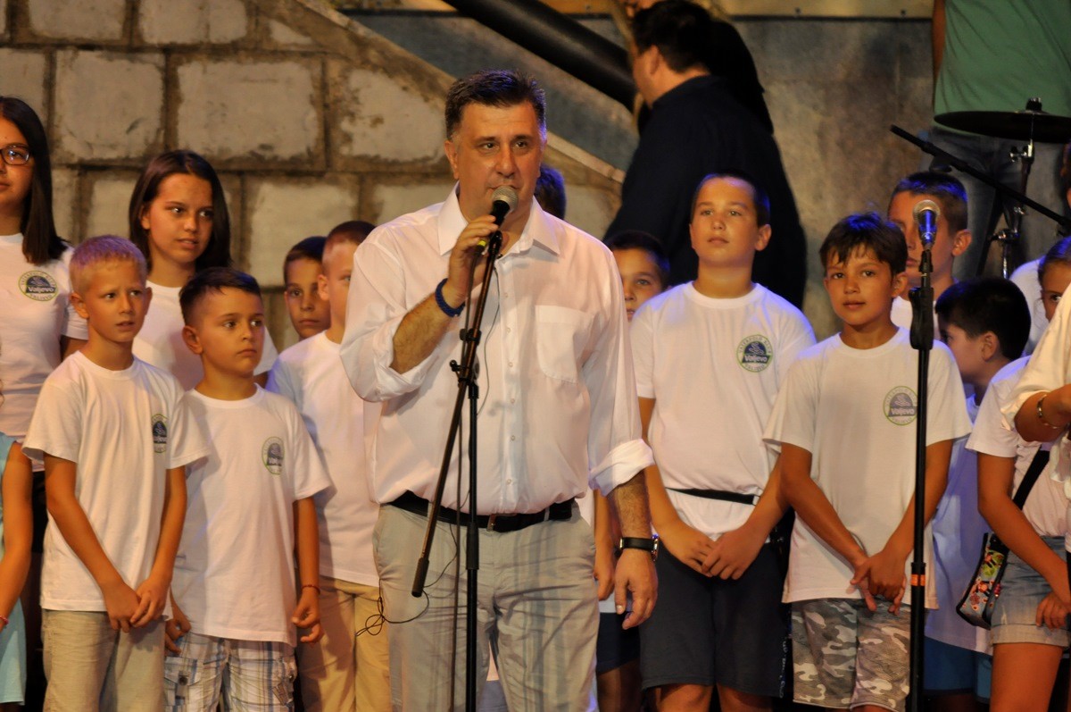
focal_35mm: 300
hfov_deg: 6.9
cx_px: 536
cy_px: 356
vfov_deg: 4.6
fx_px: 8914
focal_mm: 200
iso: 800
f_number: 5.6
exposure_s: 1/60
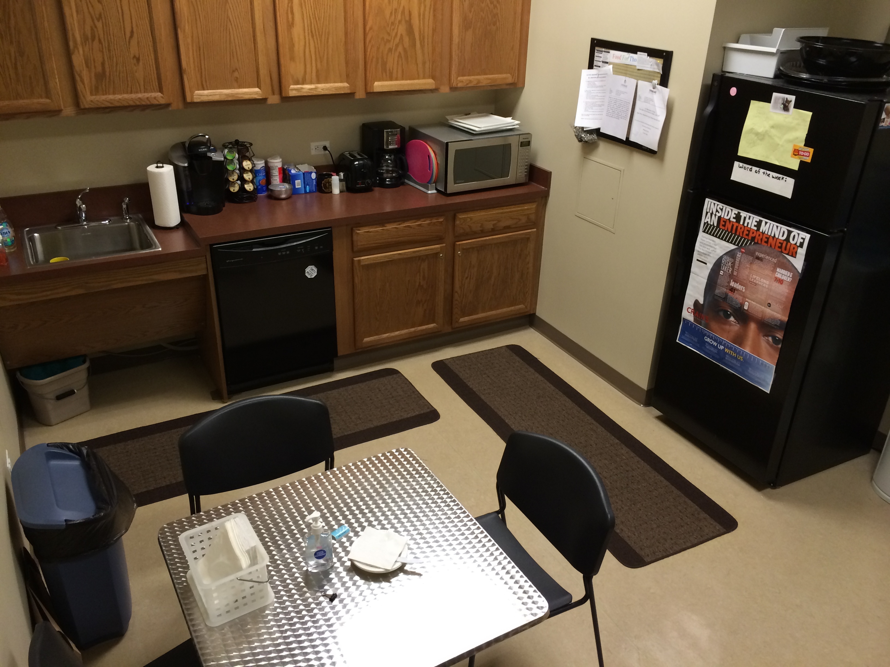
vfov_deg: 46.8
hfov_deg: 60.0
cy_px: 334
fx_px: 771
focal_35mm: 30
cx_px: 445
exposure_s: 1/30
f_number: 2.2
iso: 100
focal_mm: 4.12
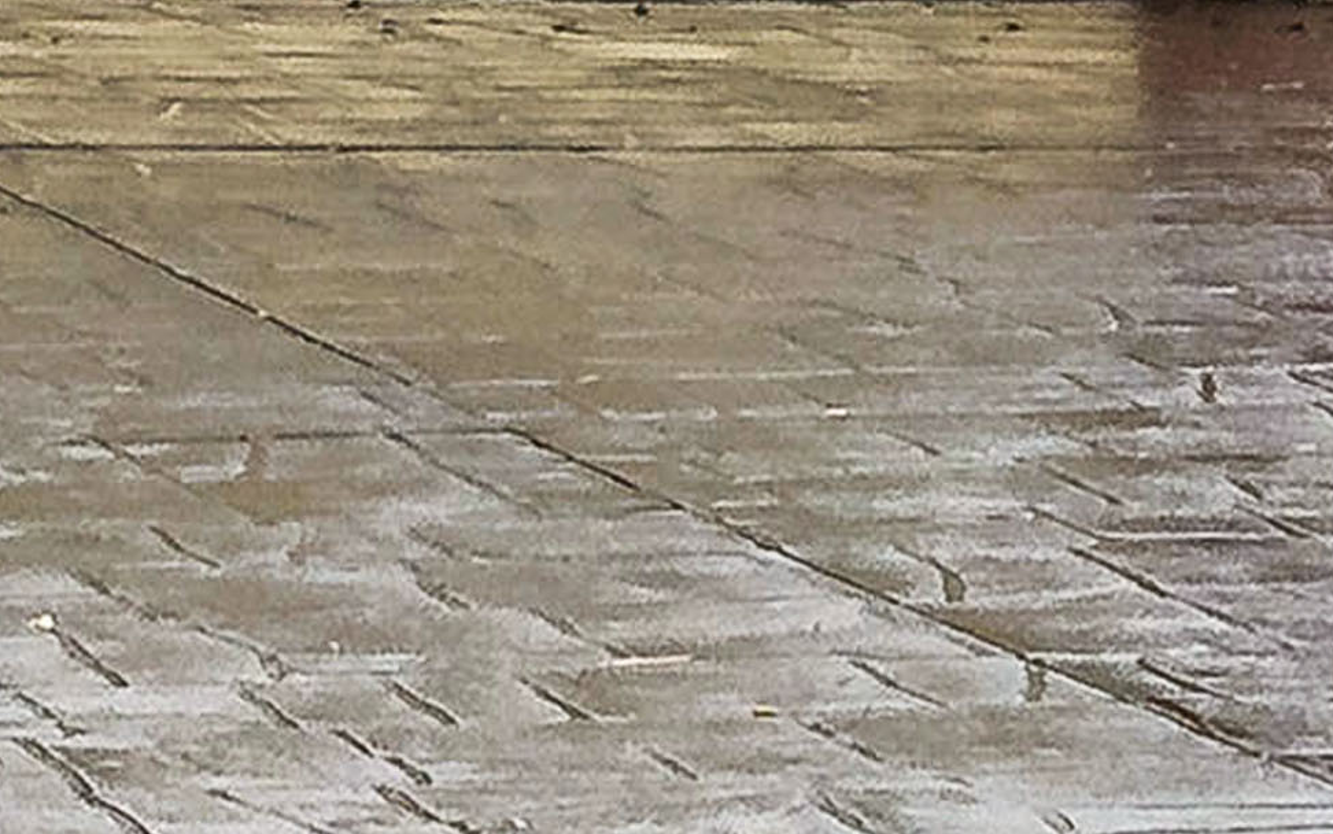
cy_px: -1260
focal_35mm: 154
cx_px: -2577
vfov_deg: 7.8
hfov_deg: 10.2
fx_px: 5582
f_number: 16
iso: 800
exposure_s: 1/20
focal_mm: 20.9
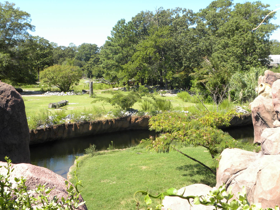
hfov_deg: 44.8
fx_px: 340
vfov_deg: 34.3
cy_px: 106
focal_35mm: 42
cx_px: 141
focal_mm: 7.3
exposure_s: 1/137
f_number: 5
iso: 64
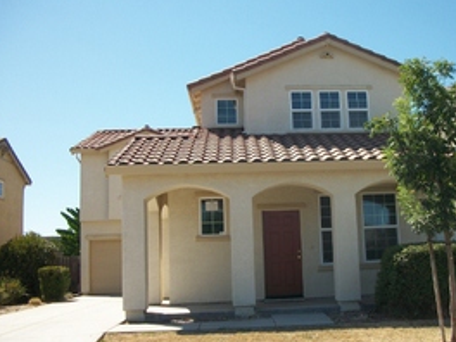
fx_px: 553
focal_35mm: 42
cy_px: 173
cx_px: 290
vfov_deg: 34.3
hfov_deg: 44.4
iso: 80
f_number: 8.8
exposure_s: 1/125
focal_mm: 5.7
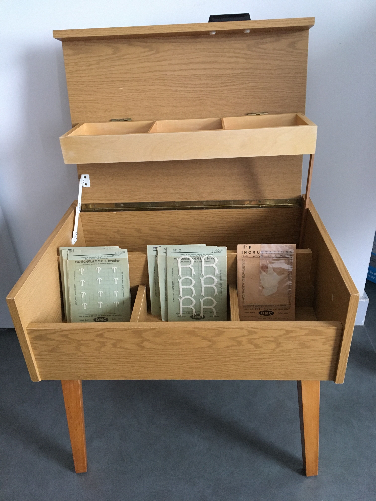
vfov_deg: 61.7
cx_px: 188
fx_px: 420
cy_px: 250
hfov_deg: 48.2
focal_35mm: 29
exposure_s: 1/17
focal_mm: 4.15
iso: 200
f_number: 2.2
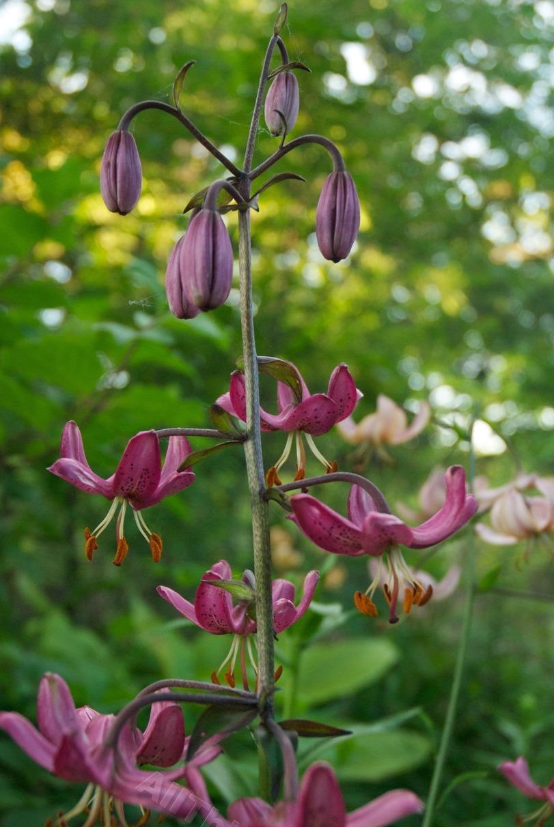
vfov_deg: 36.9
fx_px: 1234
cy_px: 499
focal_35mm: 54
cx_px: 303
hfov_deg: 25.3
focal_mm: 29
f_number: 4
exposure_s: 1/125
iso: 800
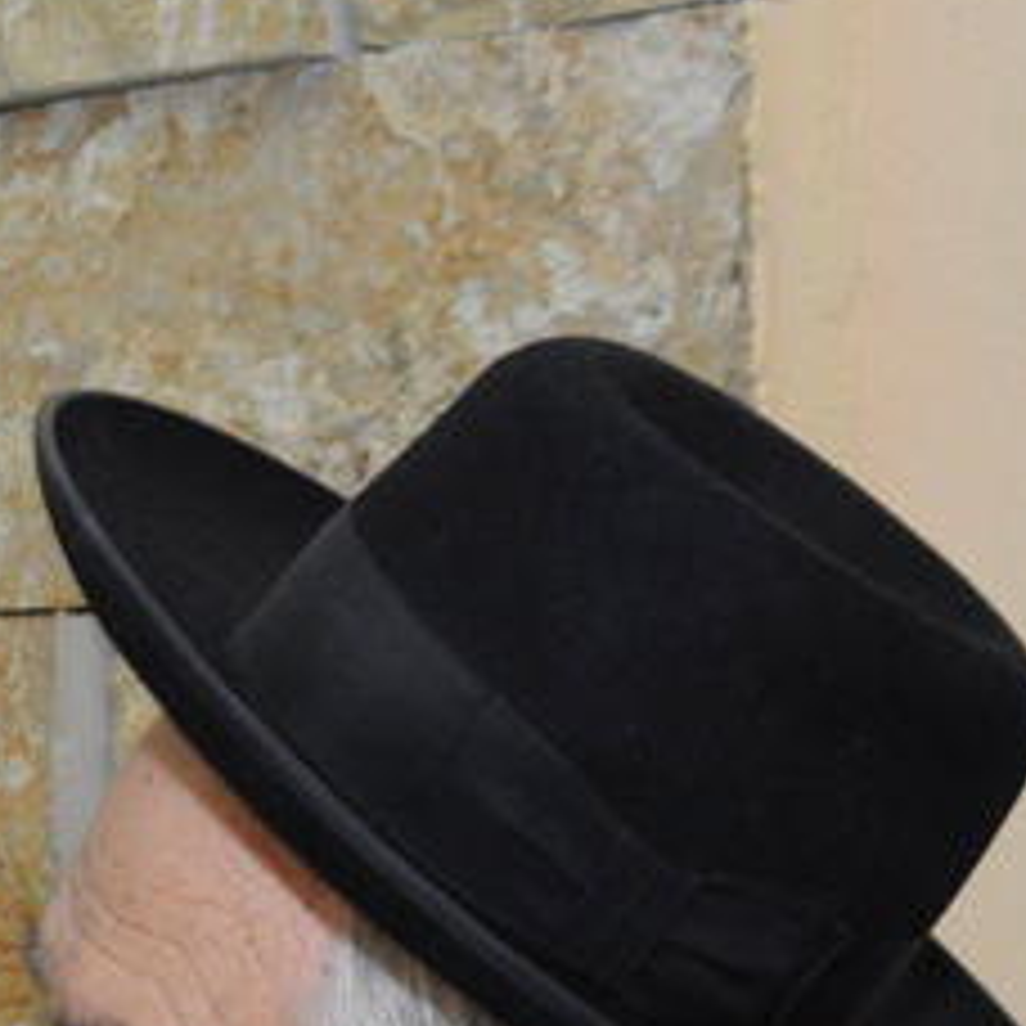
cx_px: -423
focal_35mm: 143
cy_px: 1390
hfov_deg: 11.8
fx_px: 4792
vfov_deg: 11.8
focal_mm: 25
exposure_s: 1/60
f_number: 5.6
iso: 400
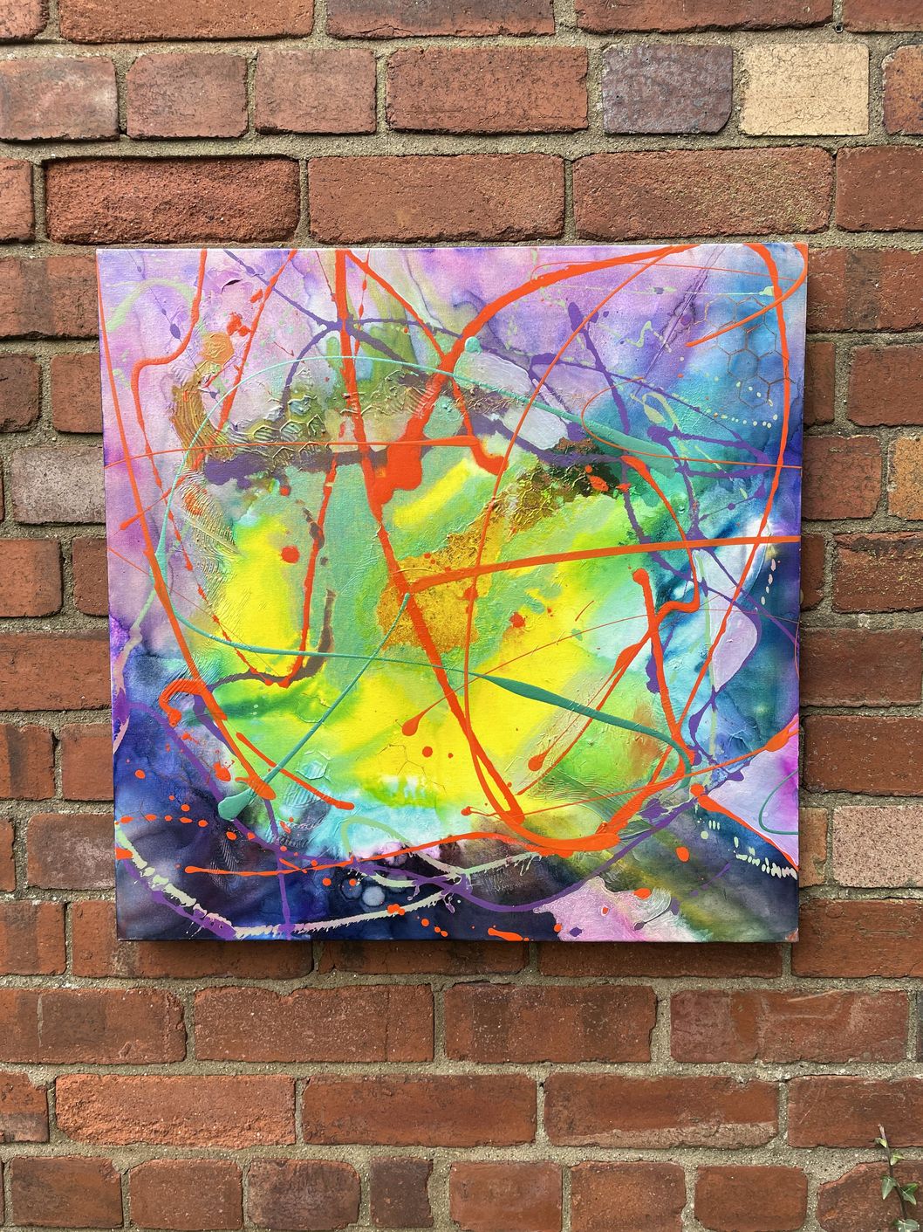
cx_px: 462
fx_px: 924
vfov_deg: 67.3
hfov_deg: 53.1
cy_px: 616
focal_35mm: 26
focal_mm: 4.2
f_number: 1.6
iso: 32
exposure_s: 1/143
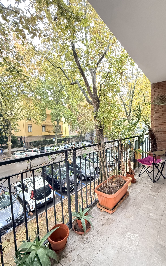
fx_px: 116
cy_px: 139
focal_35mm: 16
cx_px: 94
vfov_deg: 97.8
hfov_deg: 70.9
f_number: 2.2
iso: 640
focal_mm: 2.22
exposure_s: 1/60
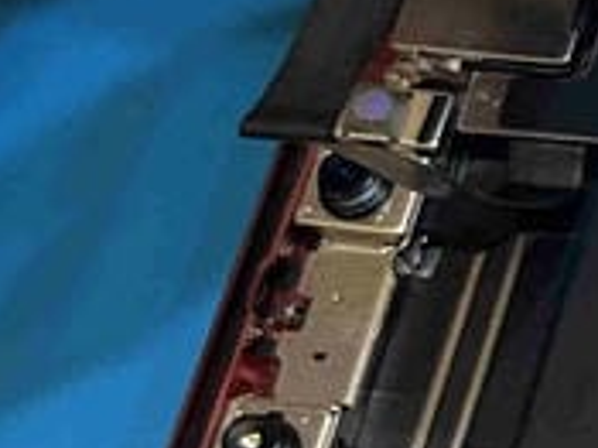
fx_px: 3073
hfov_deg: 9.8
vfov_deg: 8.3
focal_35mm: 178
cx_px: 1439
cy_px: 198
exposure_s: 1/60
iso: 100
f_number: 1.5
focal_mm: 5.7
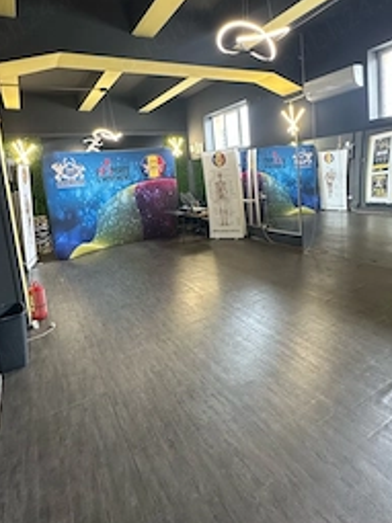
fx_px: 332
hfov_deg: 60.8
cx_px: 224
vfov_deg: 75.6
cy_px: 209
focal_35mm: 22
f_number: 2.2
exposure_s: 1/50
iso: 250
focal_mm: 2.22
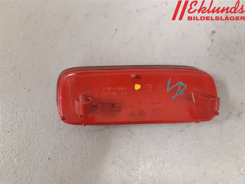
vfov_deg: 53.1
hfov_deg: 67.3
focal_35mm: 26
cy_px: 92
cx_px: 122
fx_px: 184
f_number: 1.7
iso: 250
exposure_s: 1/33
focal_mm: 3.93
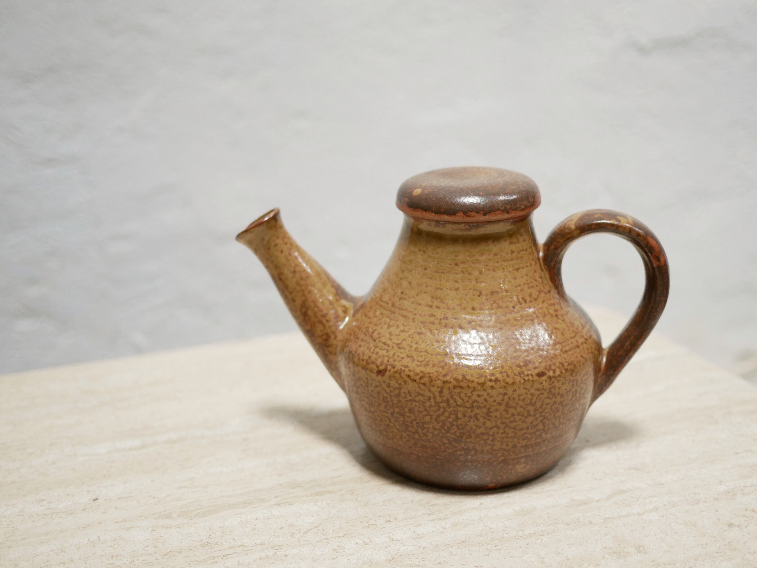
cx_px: 378
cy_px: 284
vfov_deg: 36.0
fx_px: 875
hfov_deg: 46.8
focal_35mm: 40
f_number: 1.7
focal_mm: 20
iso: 400
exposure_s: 1/60
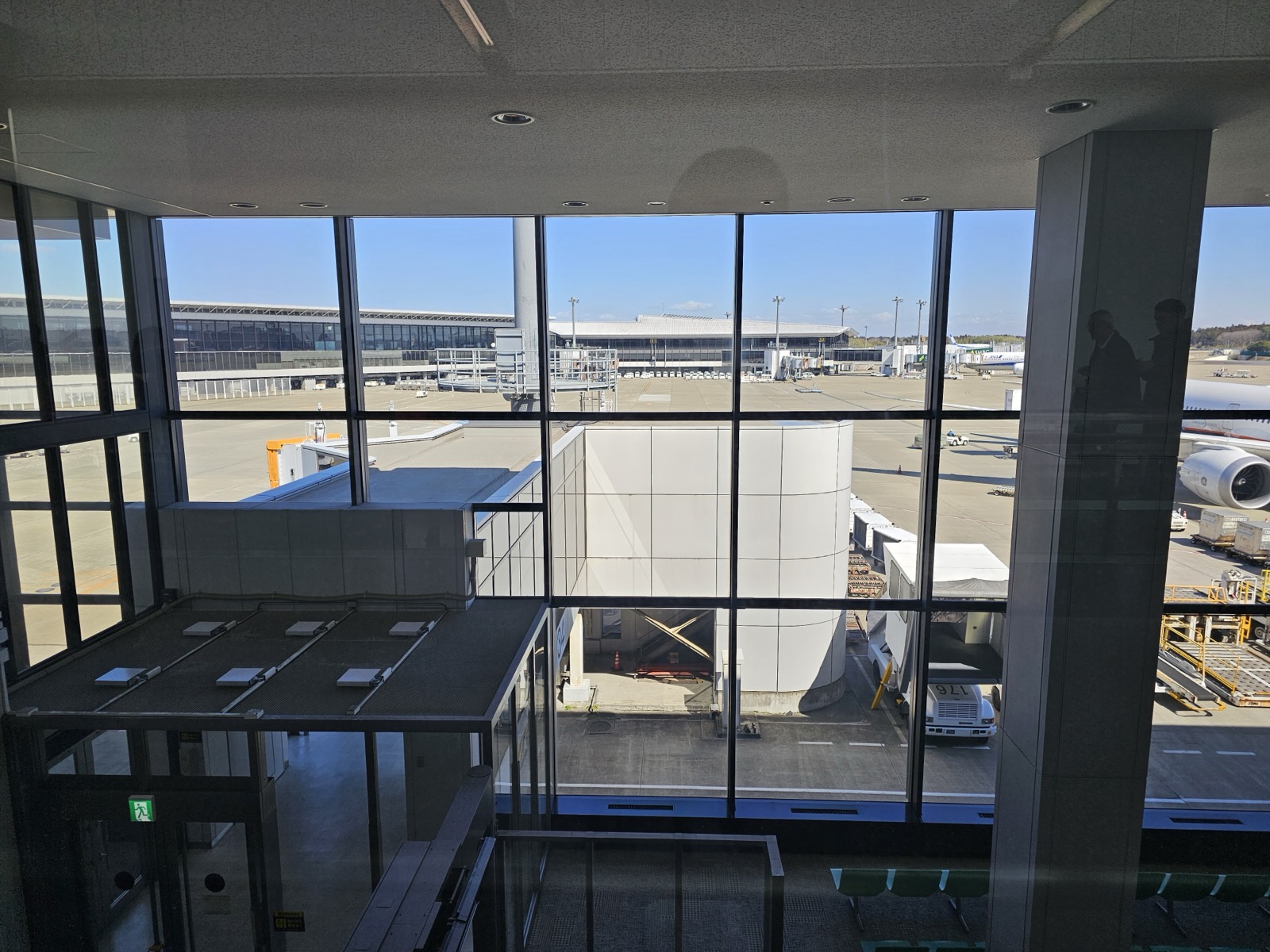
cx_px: 635
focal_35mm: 23
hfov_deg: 73.9
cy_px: 476
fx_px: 844
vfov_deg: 58.9
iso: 10
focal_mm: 6.3
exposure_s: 1/177
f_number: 1.7
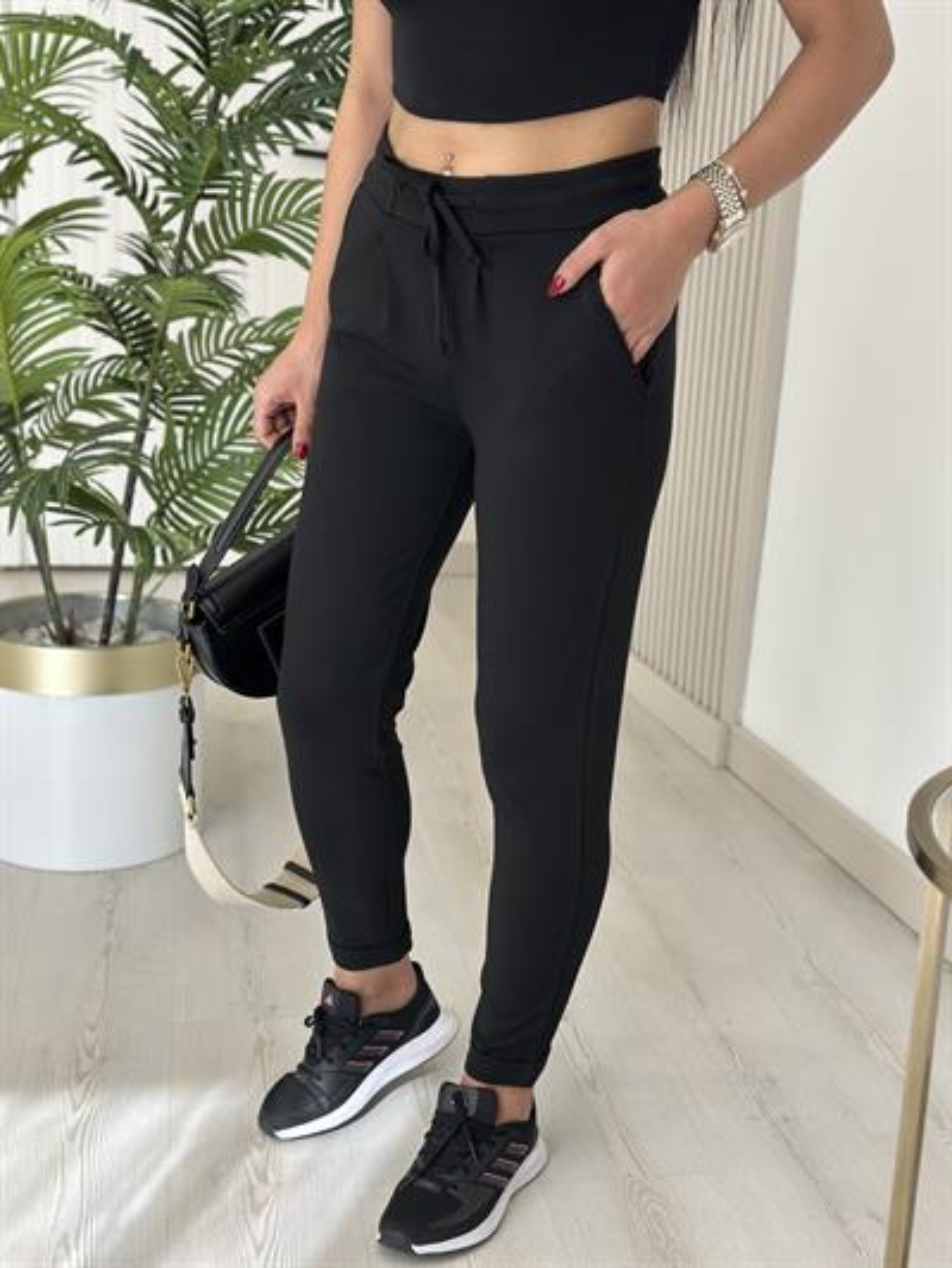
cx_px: 476
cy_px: 634
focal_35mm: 48
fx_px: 1759
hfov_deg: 30.3
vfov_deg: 39.6
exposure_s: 1/327
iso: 80
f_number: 1.78
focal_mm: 6.86
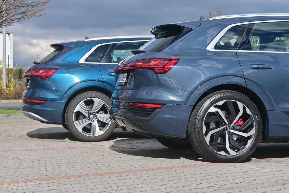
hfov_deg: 27.0
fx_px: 602
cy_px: 96
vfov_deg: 18.2
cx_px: 144
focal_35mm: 75
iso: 100
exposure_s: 1/320
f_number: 9
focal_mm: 50
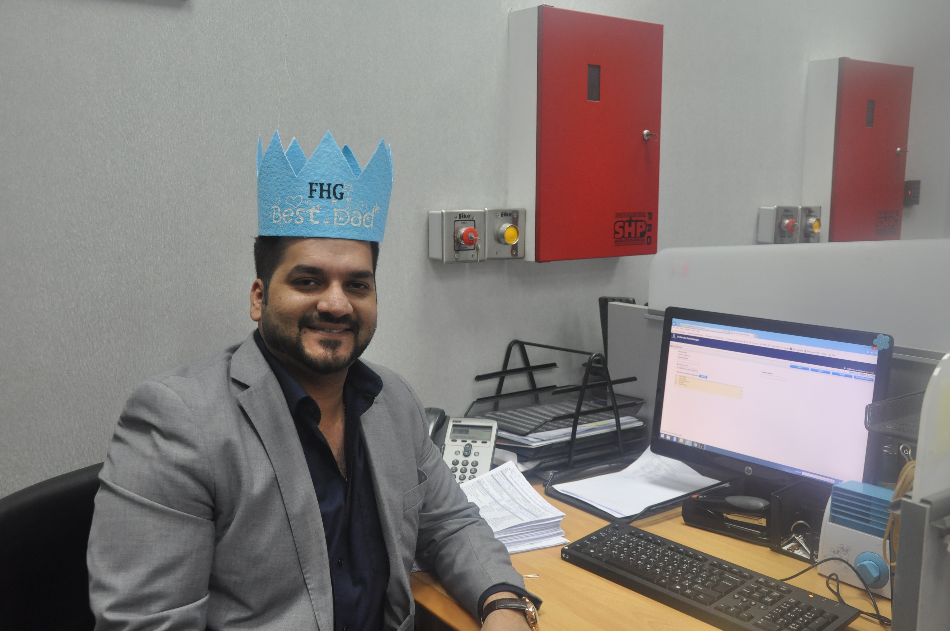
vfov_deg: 36.8
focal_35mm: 36
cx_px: 475
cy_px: 316
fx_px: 949
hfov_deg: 53.2
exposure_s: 1/40
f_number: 6.3
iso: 800
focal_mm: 24
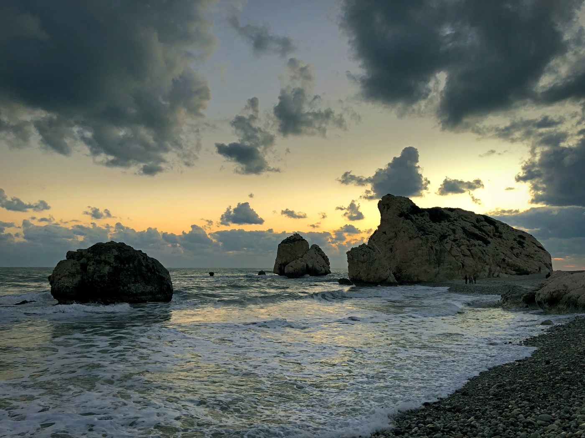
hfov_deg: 63.4
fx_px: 473
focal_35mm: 28
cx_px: 292
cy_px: 219
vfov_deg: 49.7
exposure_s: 1/120
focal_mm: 3.99
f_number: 1.8
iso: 40
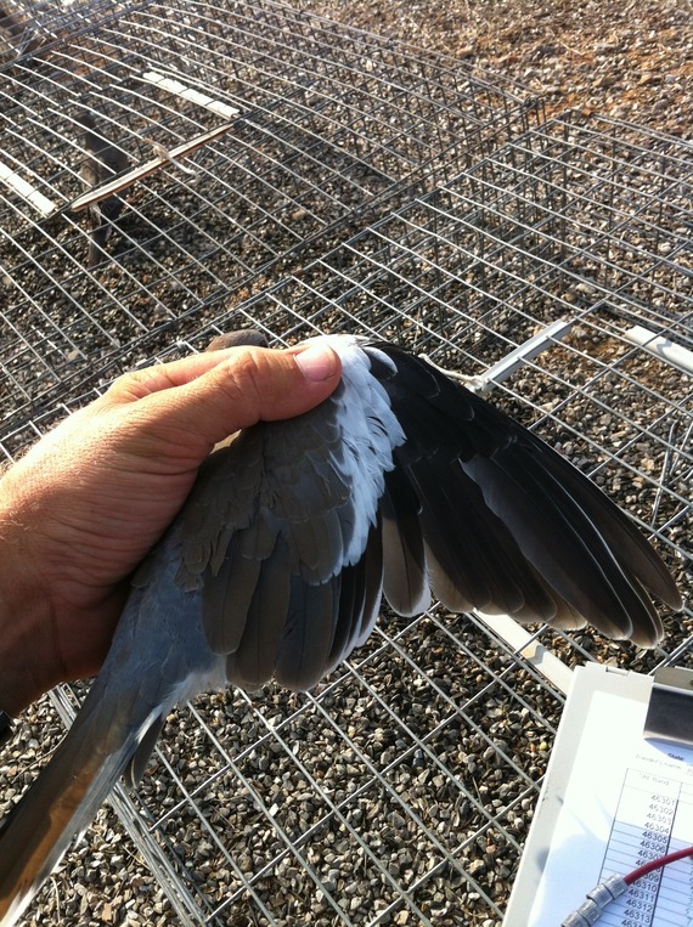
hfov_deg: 40.6
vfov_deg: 52.7
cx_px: 346
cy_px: 464
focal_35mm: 35
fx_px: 937
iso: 80
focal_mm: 3.85
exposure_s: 1/495
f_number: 2.8
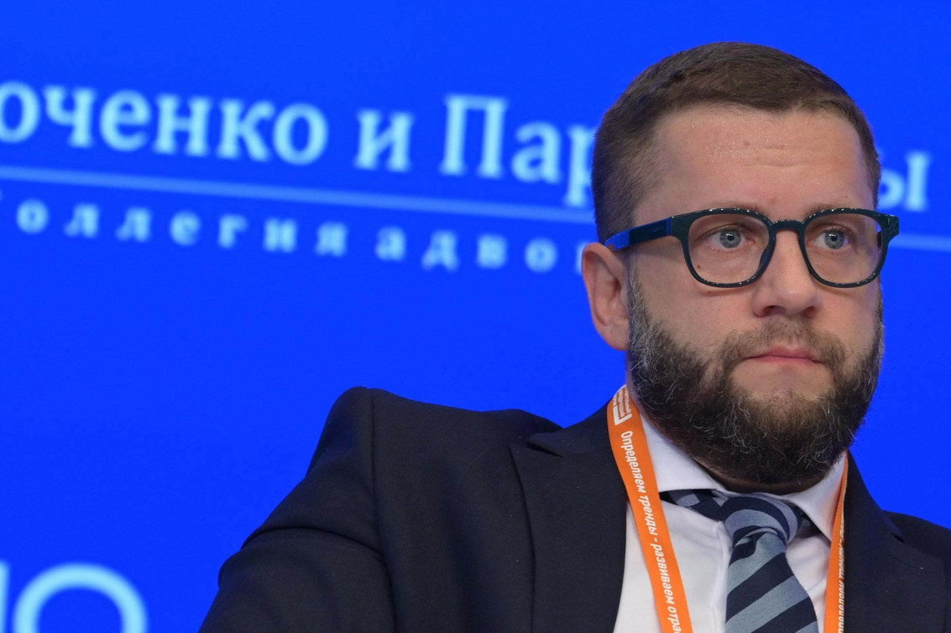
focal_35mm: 387
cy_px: 457
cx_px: 693
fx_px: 10219
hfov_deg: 5.3
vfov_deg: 3.5
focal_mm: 220
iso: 1600
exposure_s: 1/125
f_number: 5.6
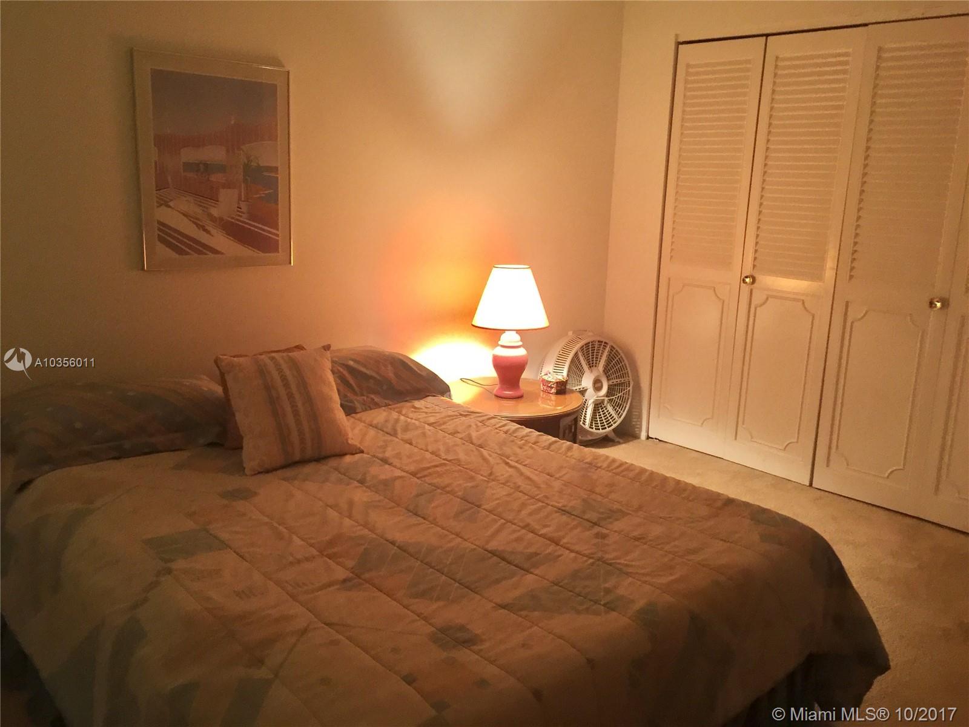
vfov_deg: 48.2
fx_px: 812
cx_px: 484
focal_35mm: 29
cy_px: 364
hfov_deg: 61.7
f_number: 2.2
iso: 100
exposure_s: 1/10
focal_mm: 4.15
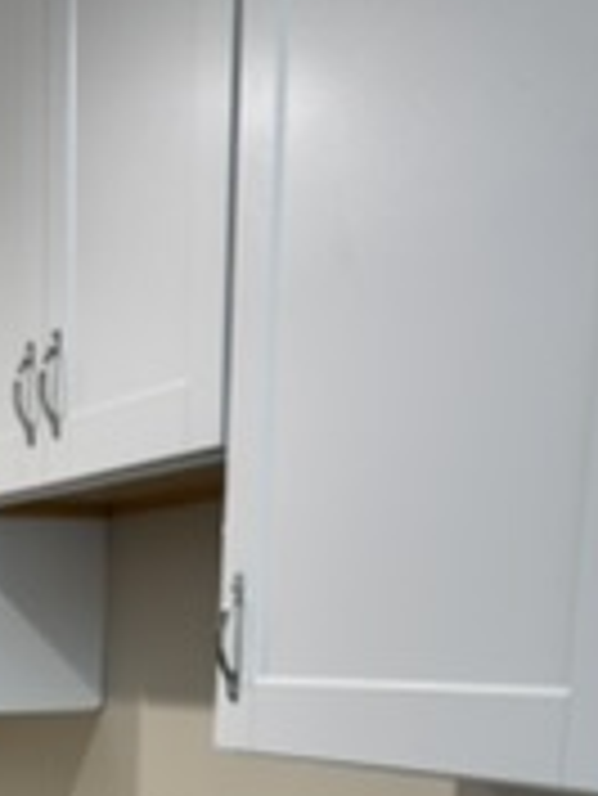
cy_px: 1043
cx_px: -49
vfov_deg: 25.5
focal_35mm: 65
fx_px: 1495
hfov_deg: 21.5
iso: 160
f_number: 1.78
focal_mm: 6.76
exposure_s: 1/120
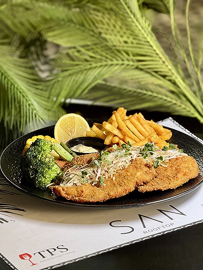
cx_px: 102
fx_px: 938
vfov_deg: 16.4
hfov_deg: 12.3
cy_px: 135
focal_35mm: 120
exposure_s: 1/50
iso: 200
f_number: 2.8
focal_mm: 15.66
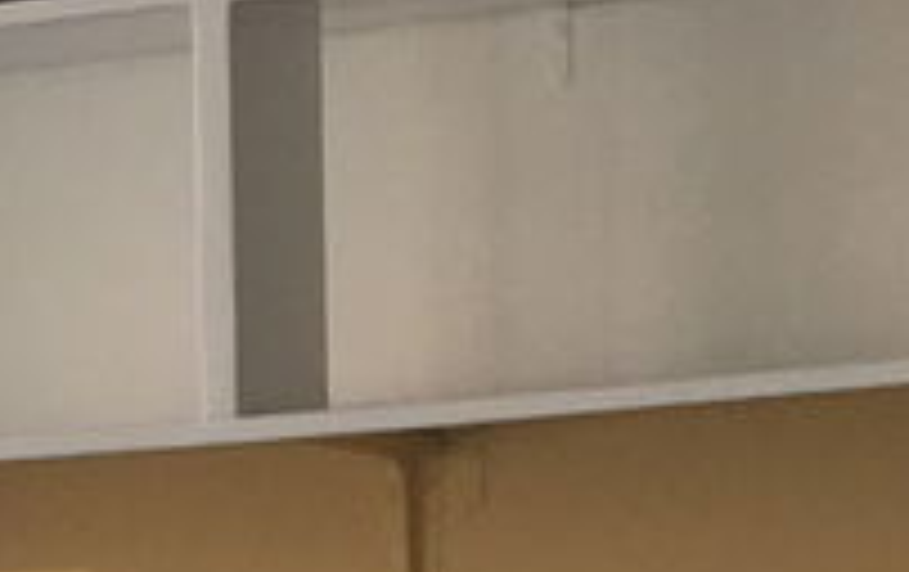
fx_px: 6030
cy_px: 1612
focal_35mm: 243
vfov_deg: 5.2
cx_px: -1017
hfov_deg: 8.1
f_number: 2.2
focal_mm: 4.15
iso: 32
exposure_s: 1/100
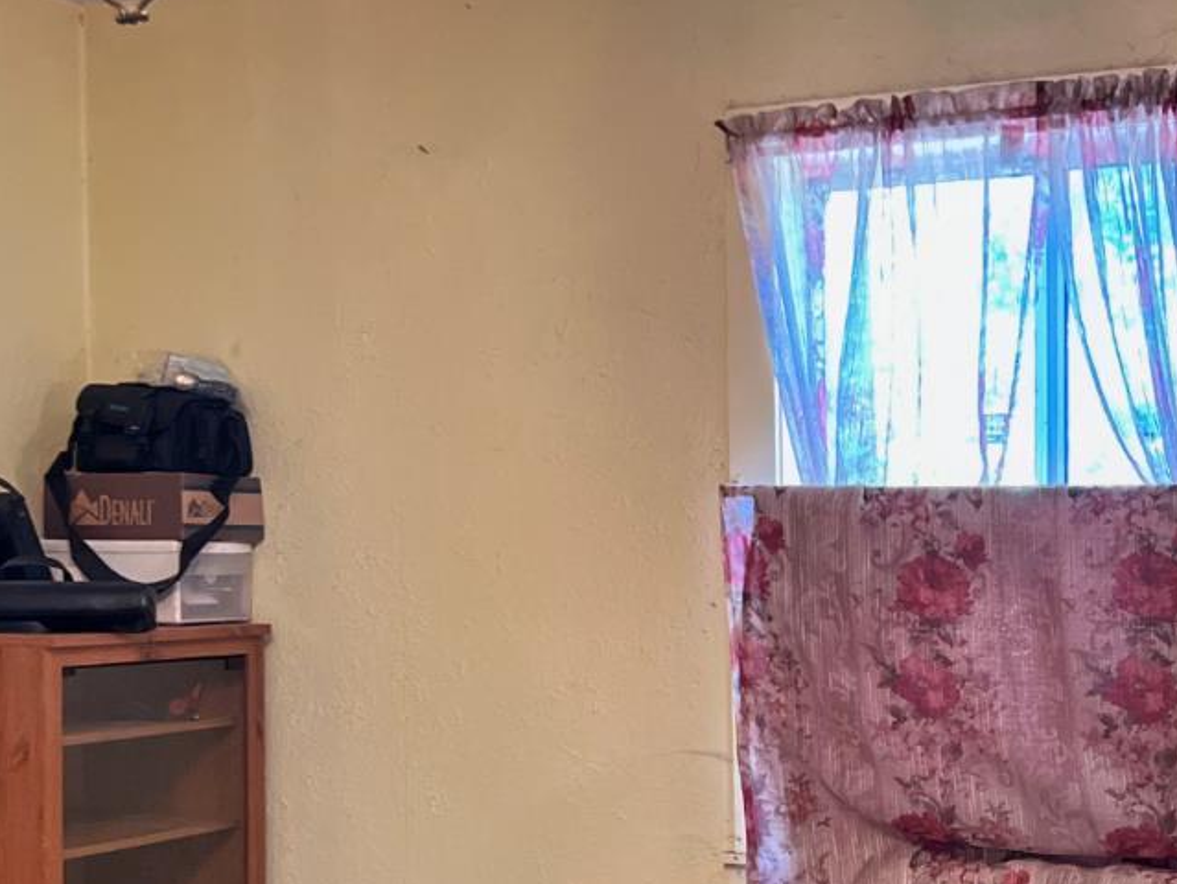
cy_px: 854
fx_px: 2075
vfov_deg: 23.2
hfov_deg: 31.5
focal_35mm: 61
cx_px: 755
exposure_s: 1/60
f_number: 1.5
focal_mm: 5.7
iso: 400
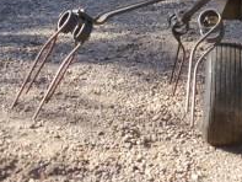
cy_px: -272
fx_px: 1161
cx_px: 393
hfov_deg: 11.3
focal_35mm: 166
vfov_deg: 8.2
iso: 160
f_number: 5.6
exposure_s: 1/200
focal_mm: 16
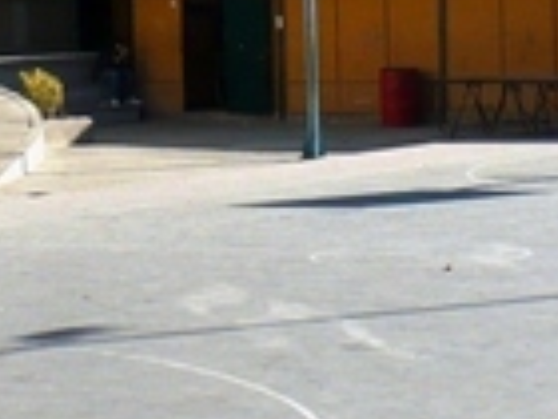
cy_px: 80
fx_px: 2724
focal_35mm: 169
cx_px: 207
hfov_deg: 11.7
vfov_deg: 8.8
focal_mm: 6.1
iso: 100
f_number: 8
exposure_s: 1/250
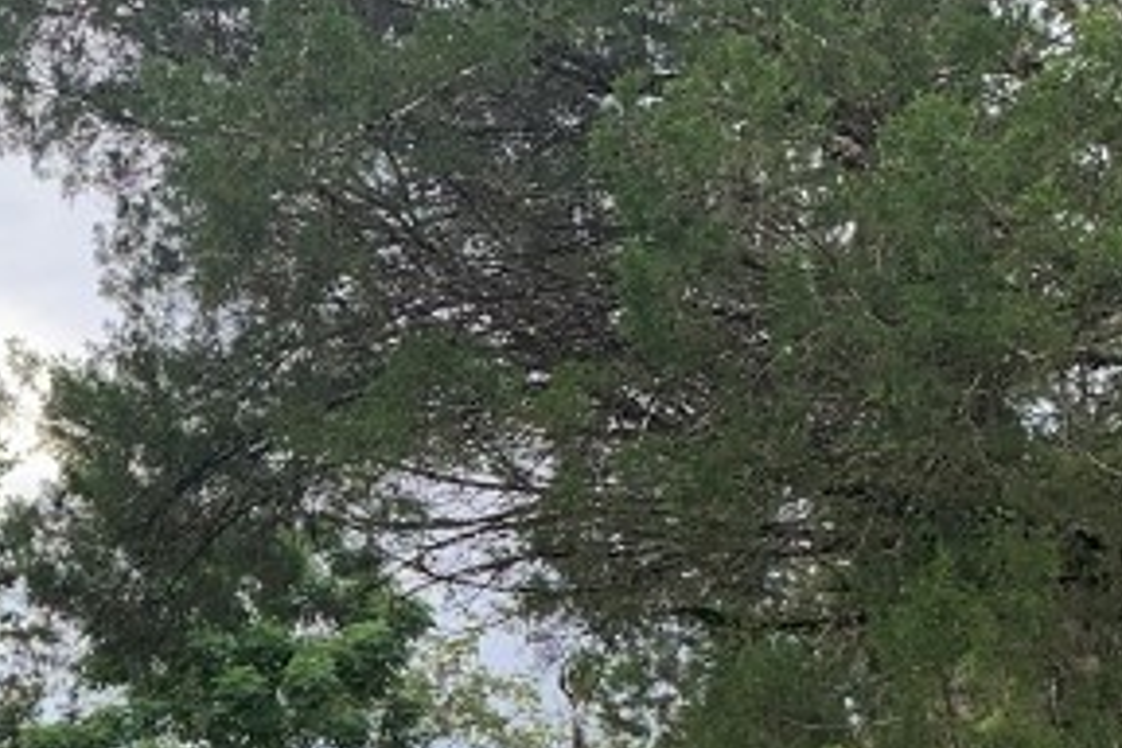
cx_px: -296
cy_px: 1013
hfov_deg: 19.7
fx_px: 2992
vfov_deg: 13.6
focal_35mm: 96
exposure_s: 1/505
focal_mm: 4.25
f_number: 1.8
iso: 25
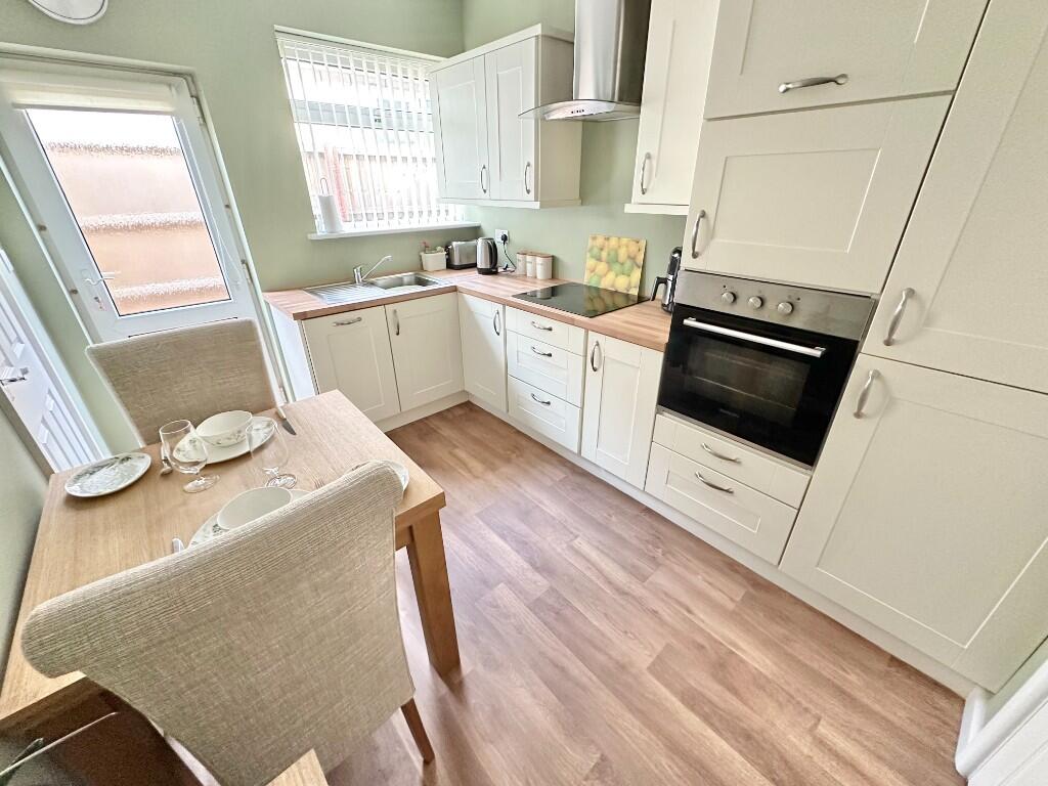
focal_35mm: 14
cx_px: 524
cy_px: 393
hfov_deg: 102.1
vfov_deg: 85.7
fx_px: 424
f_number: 2.2
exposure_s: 1/60
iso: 500
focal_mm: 2.22
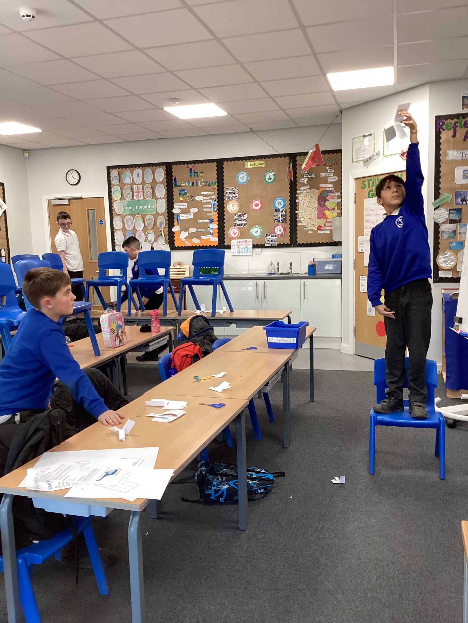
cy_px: 312
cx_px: 234
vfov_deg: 58.4
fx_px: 559
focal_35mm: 31
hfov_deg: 45.4
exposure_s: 1/50
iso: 125
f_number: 2.4
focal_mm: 3.3
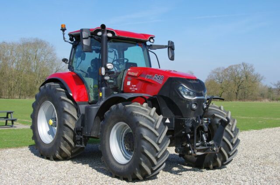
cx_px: 140
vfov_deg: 27.1
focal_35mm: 50
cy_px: 92
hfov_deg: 40.0
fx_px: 384
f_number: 8
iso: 100
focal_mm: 33
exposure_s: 1/200
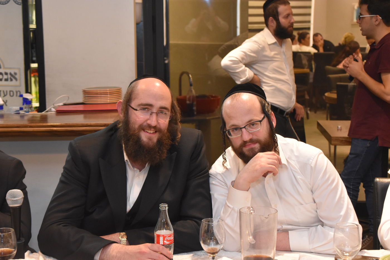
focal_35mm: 72
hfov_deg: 28.1
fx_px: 780
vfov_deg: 18.9
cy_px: 130
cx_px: 195
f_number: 4.8
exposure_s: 1/60
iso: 2500
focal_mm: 48
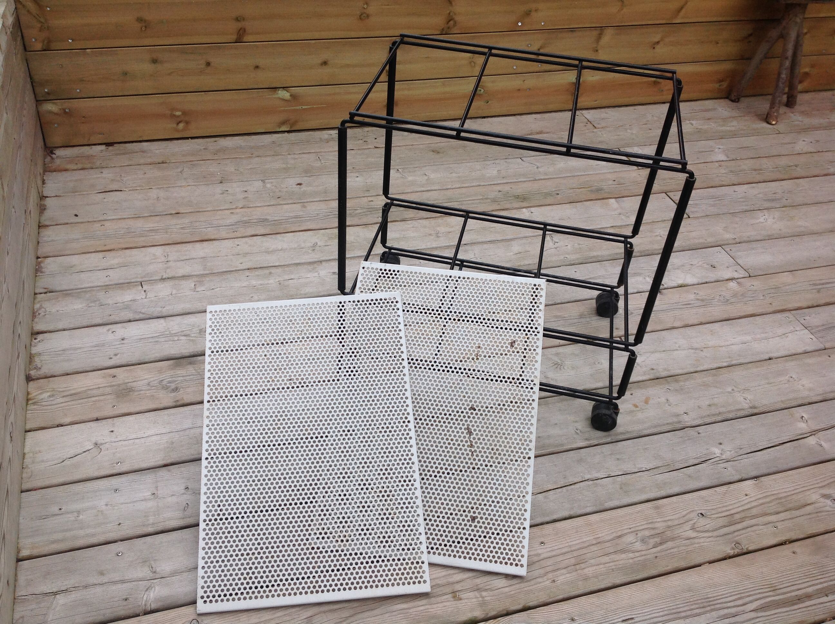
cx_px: 418
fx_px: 843
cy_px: 312
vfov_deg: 40.6
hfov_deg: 52.7
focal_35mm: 35
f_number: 2.4
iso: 50
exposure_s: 1/1681
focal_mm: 4.28
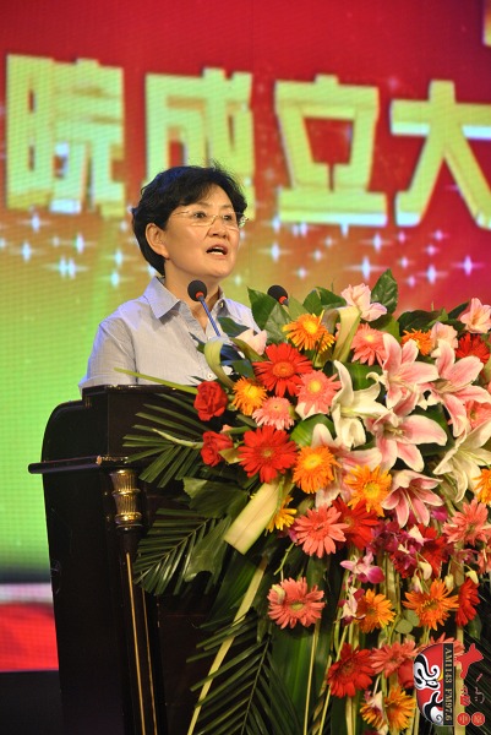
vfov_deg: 14.9
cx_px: 246
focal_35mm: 138
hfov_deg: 10.0
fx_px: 2818
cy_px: 368
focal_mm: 92
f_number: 5.6
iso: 400
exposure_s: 1/30
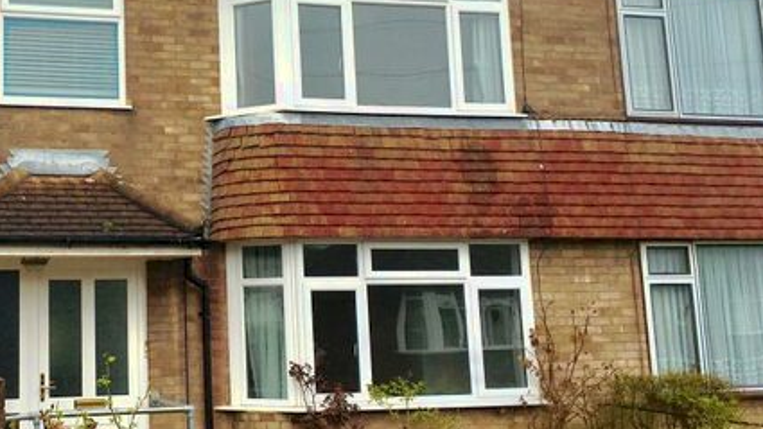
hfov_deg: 38.4
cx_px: 151
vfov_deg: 23.0
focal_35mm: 52
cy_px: 161
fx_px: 1052
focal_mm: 4.15
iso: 25
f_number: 2.2
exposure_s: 1/516
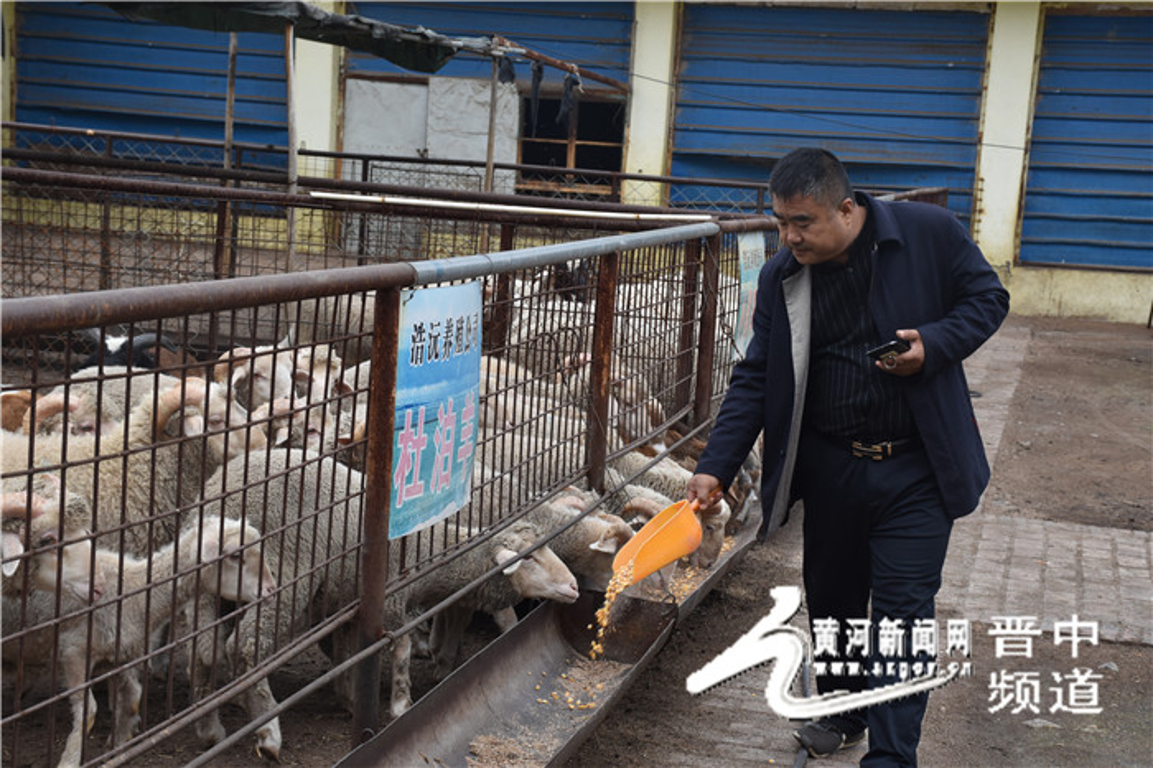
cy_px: 384
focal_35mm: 72
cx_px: 576
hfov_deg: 28.1
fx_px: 2305
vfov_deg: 18.9
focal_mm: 48
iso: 280
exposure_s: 1/250
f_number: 8
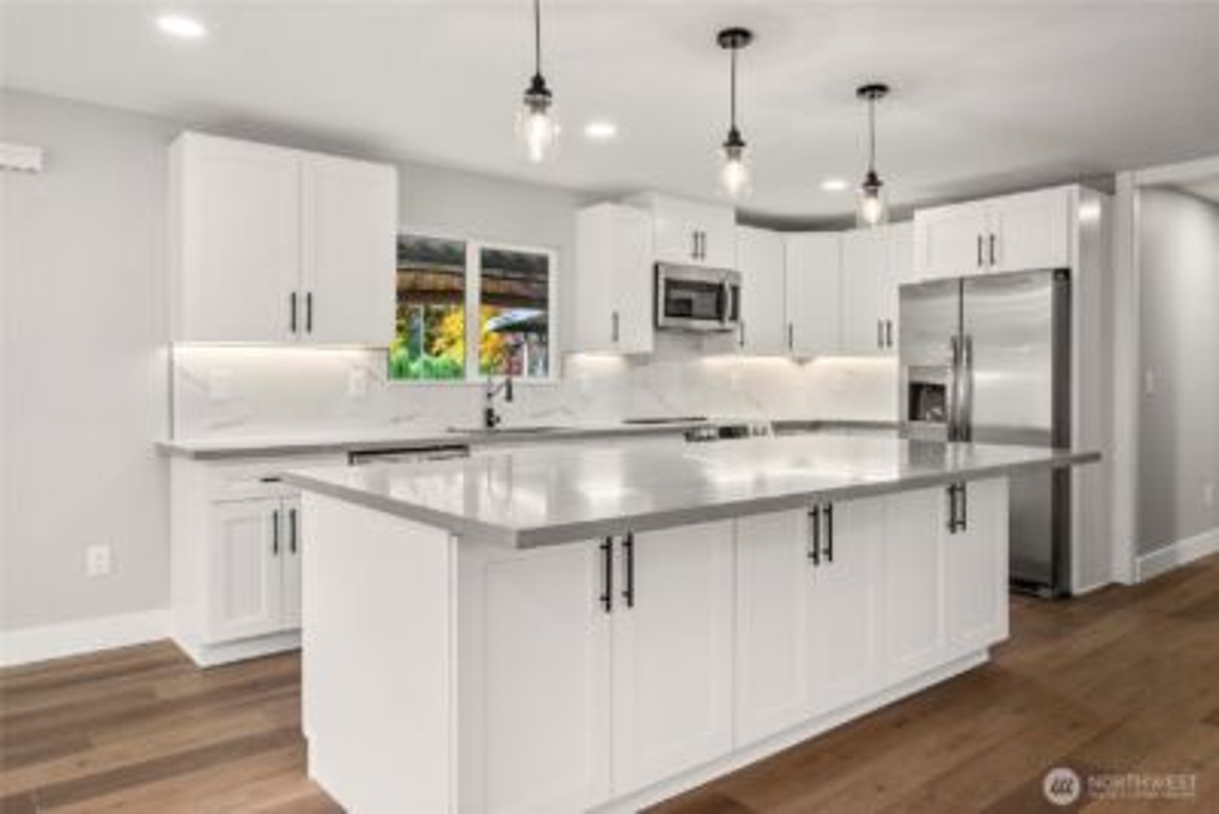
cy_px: 407
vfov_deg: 53.2
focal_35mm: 24
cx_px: 610
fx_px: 813
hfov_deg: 73.7
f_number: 7.1
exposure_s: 1/60
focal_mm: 24
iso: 80
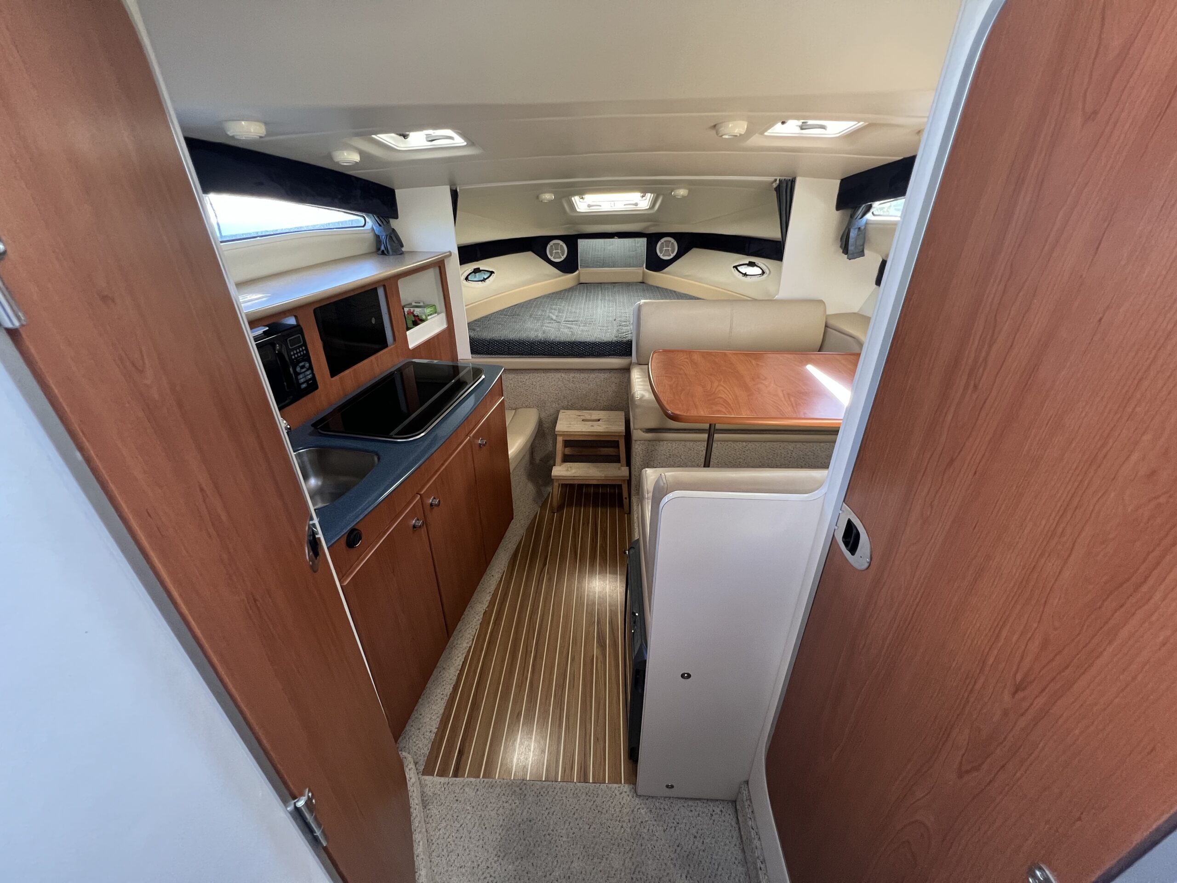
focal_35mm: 13
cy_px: 442
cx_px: 588
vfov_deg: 89.9
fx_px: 442
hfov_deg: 106.2
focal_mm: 1.57
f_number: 1.8
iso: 250
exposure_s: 1/93
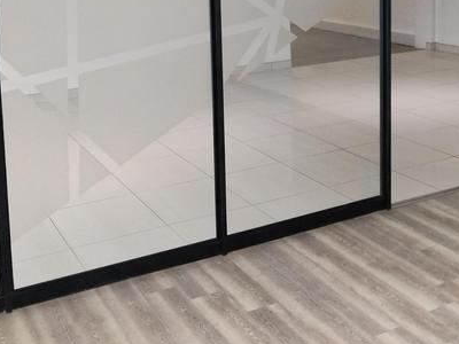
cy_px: 21
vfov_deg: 26.9
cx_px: 215
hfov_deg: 36.8
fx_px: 690
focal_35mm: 52
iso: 1152
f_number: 1.8
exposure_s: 1/100
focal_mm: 4.7
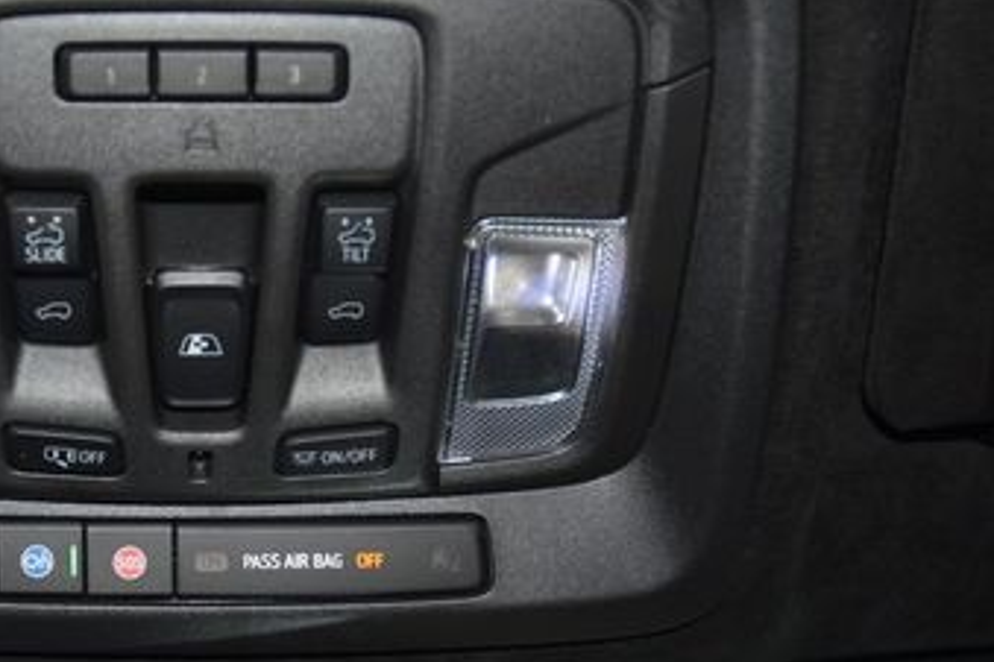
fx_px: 1408
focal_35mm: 51
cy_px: 467
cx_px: 205
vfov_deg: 26.3
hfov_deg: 37.5
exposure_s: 1/100
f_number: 3.5
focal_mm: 18
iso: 500
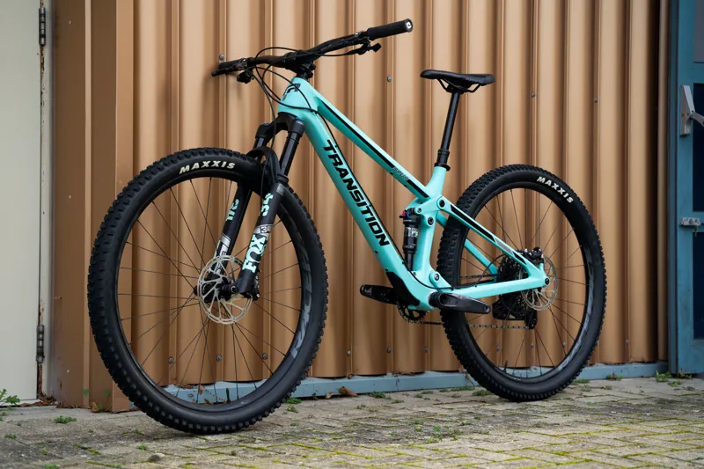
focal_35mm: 75
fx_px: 1466
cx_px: 352
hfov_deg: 27.0
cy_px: 234
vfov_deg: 18.2
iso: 800
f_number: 4
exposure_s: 1/1250
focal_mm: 75
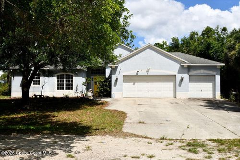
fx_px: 220
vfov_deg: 39.9
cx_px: 120
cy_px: 80
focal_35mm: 33
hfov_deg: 57.2
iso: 500
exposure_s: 1/250
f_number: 25
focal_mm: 22
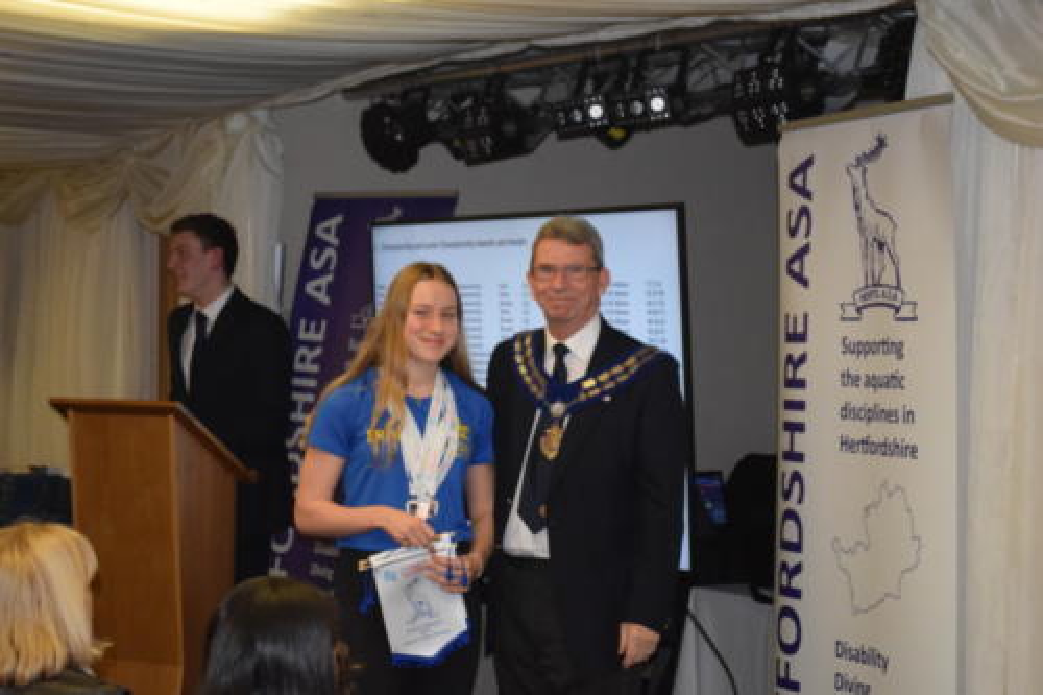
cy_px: 348
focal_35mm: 82
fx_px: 2389
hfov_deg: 24.6
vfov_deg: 16.5
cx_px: 522
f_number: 5.6
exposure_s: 1/60
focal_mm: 55
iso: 3200
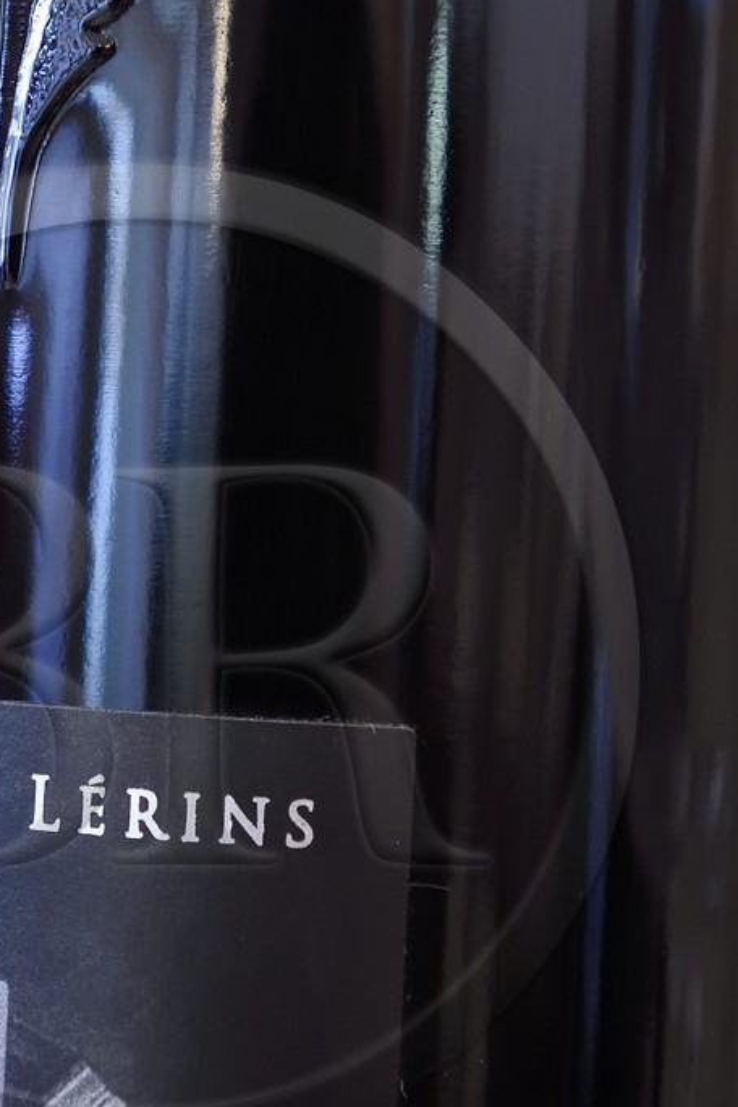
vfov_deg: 14.1
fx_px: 4458
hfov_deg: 9.4
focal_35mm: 145
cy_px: 668
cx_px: 139
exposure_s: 1/50
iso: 3200
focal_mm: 62
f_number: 5.6
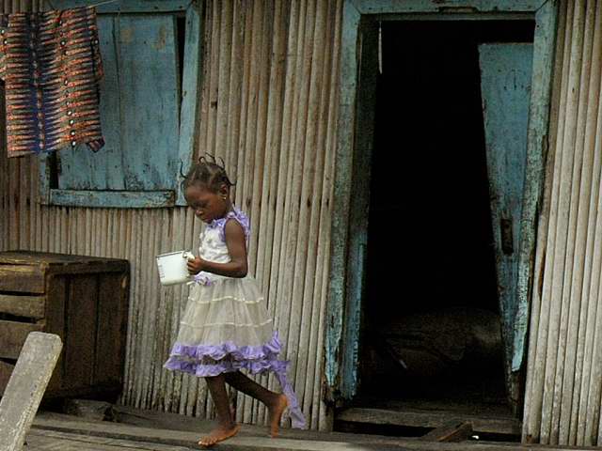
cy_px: 226
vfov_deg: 12.9
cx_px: 301
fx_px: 2000
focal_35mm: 115
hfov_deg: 17.1
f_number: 7.4
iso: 200
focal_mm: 29.3
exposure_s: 1/125
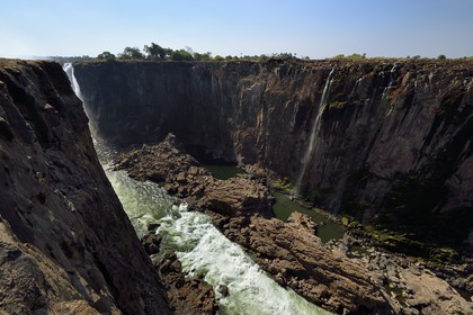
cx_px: 236
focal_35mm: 14
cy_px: 158
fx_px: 184
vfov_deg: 81.2
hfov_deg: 104.3
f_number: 20
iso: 200
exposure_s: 1/160
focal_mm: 14
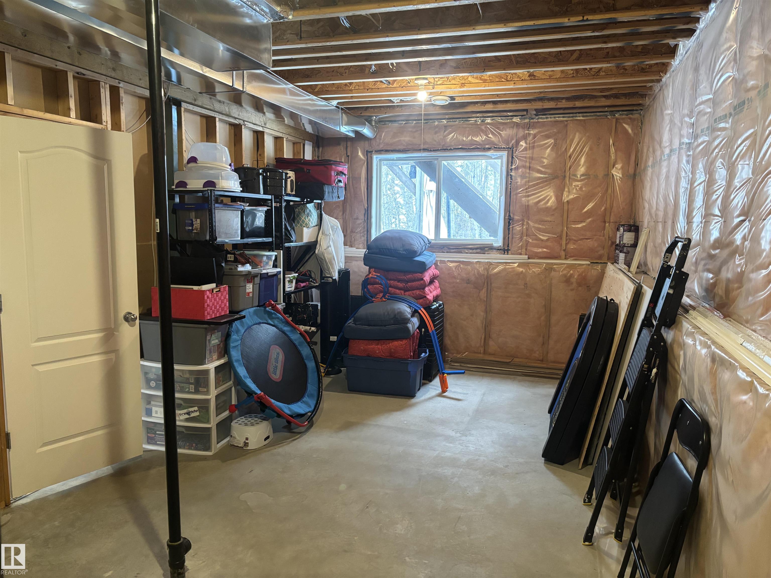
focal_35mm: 26
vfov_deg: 53.1
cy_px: 289
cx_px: 386
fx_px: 579
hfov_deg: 67.3
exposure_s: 1/60
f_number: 1.6
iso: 500
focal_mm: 5.96
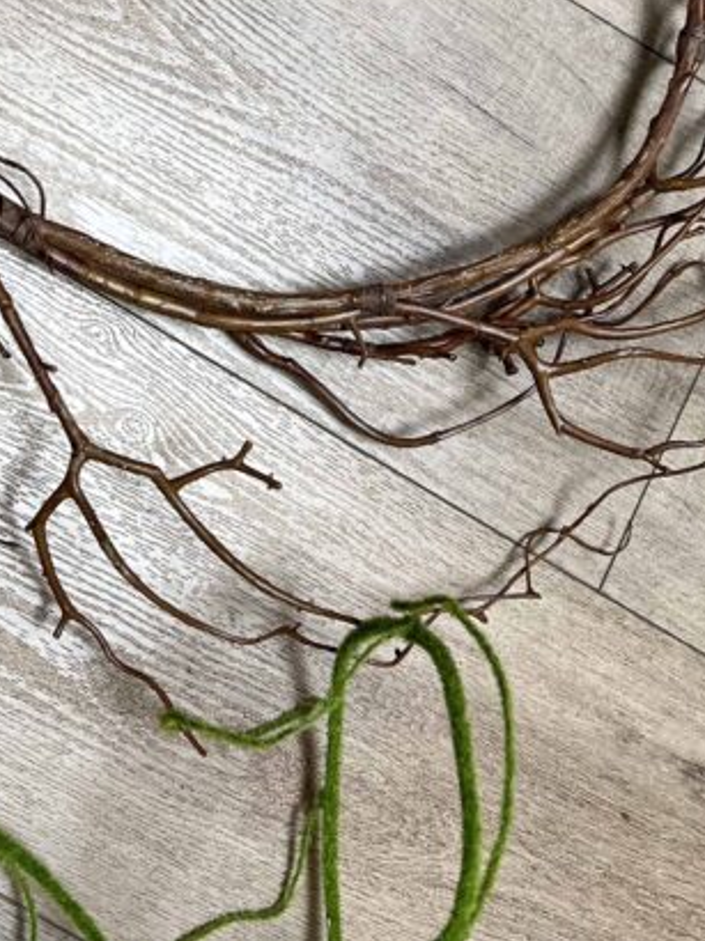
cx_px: 60
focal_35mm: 65
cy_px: 23
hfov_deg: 22.0
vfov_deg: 28.2
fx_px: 1767
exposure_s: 1/120
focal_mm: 5.7
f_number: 1.5
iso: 125
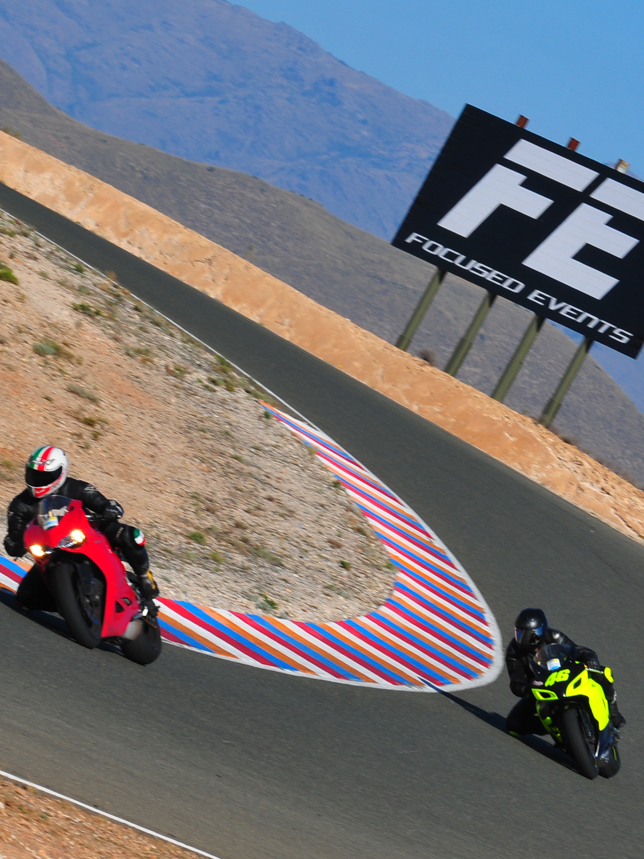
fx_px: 12181
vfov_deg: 4.0
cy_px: 445
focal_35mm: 491
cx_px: 380
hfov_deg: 3.0
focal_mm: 200
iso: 200
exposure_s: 1/200
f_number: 16
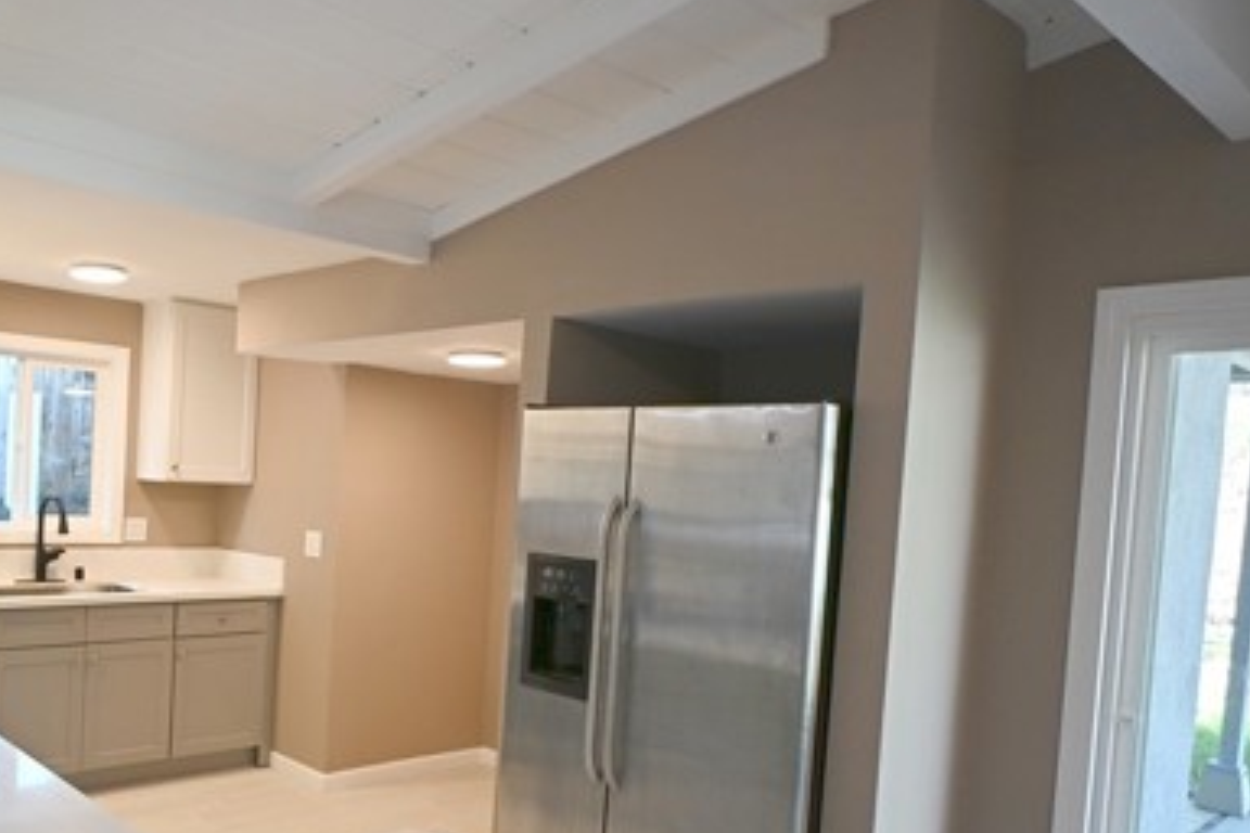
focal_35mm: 30
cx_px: 293
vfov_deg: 43.4
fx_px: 1042
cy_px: 506
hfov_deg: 58.3
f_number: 3.5
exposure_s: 1/125
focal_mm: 12
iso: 900
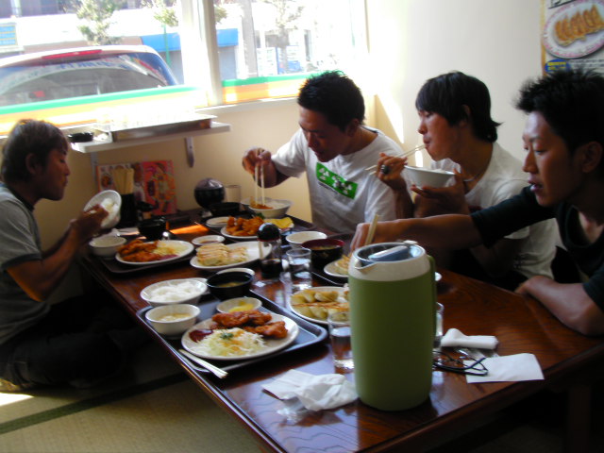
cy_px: 226
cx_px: 302
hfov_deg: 49.0
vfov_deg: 37.7
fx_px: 663
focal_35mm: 38
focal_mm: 6.3
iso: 50
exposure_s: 1/30.5
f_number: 3.5
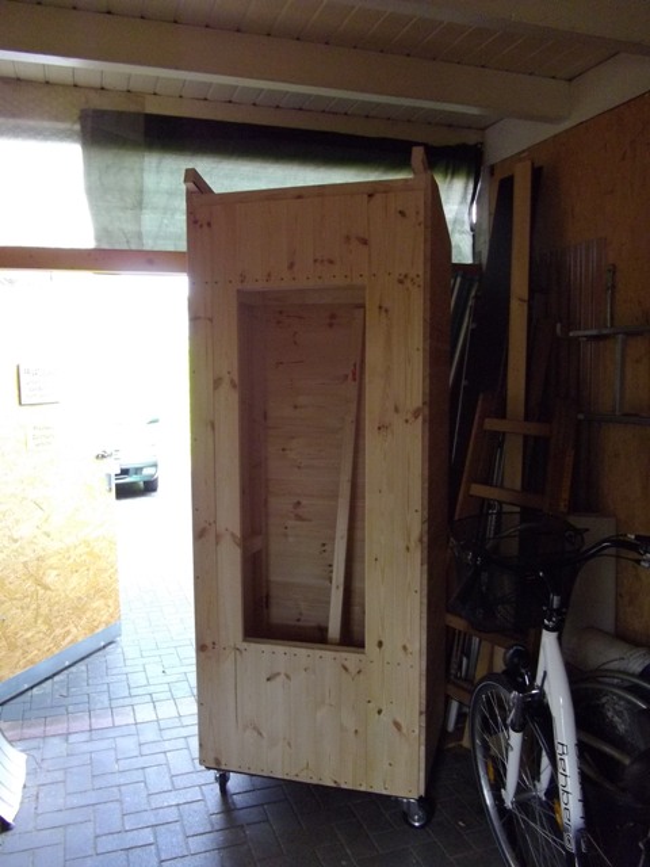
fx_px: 676
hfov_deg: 51.4
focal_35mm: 27
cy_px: 434
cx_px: 325
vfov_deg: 65.3
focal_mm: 4.9
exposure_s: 1/50
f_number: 3.2
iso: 417
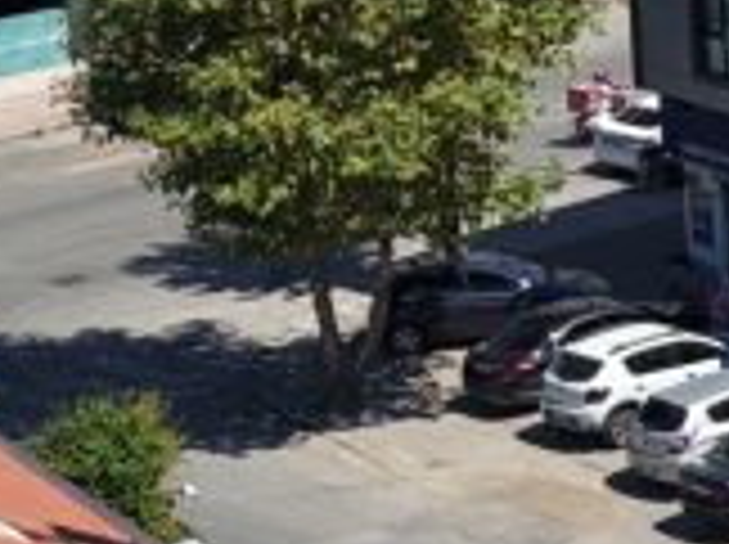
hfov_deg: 9.7
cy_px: 90
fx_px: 3869
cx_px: 1674
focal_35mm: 184
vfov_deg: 8.0
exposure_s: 1/4000
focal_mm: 8.67
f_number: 1.8
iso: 130
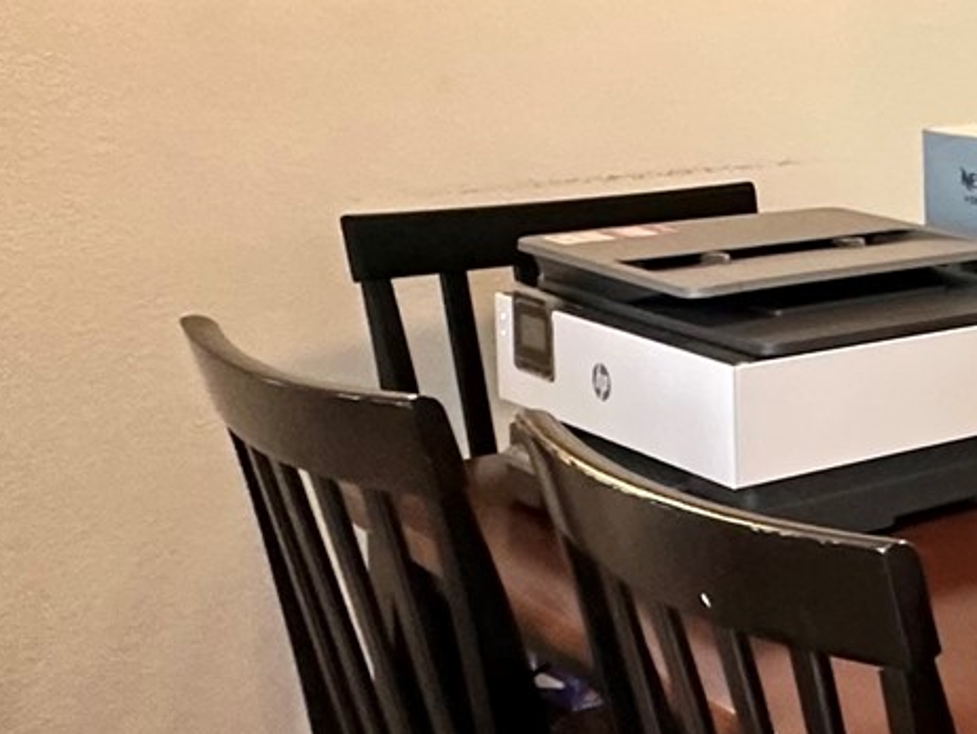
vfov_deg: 23.3
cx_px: 1781
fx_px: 1751
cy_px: 135
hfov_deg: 20.8
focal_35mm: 62
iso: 320
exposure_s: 1/60
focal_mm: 2.22
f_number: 2.2
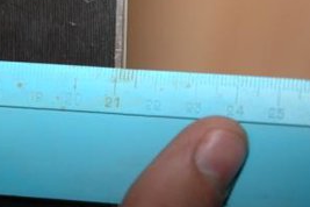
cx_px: 151
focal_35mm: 236
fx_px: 2030
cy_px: 65
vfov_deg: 5.8
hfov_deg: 8.7
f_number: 5.6
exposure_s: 1/60
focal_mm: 105
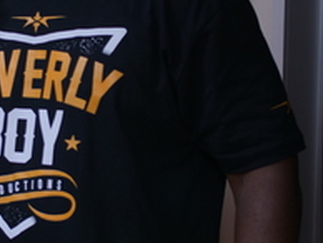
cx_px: 17
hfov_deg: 14.3
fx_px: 1271
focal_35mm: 136
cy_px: 83
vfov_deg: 10.9
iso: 320
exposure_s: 1/160
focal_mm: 22
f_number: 1.1
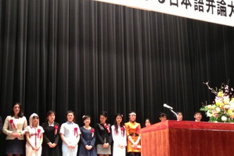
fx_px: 397
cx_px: 114
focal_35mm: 61
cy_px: 75
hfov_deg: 32.9
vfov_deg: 22.3
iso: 250
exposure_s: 1/20
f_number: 2.4
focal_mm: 4.13
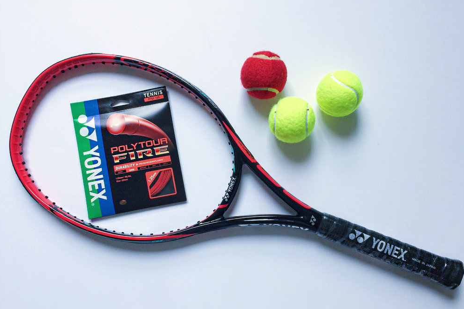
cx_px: 236
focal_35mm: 31
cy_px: 175
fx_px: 400
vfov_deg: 42.2
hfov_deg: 60.3
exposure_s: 1/40
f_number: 2.2
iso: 40
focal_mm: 4.15
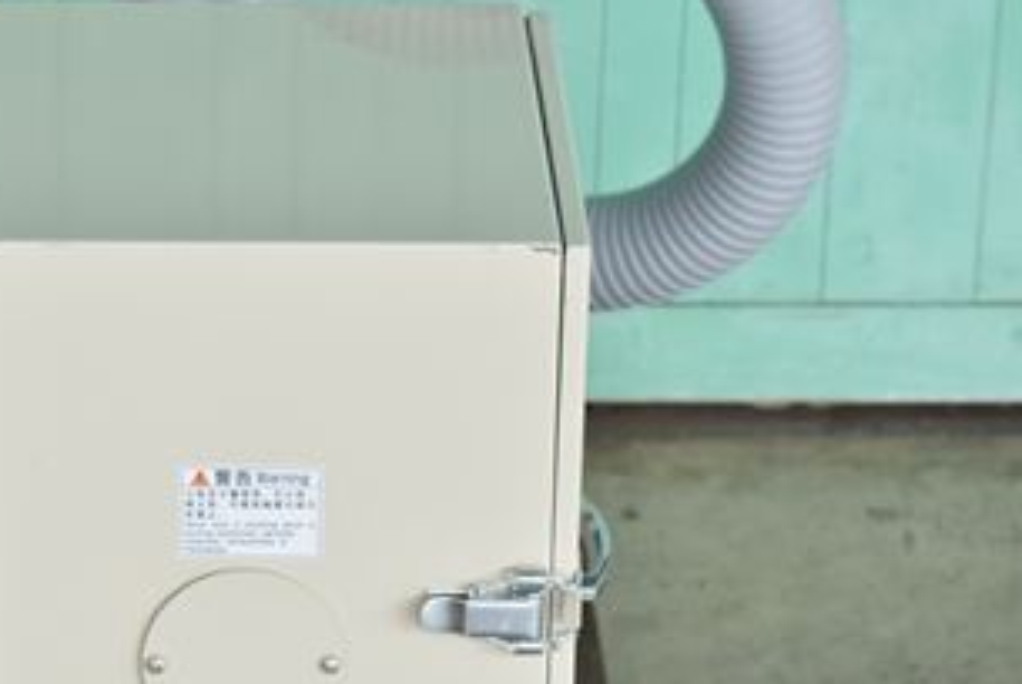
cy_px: 473
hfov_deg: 11.9
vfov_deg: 8.0
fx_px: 4887
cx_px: 198
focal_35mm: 172
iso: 1250
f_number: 6.3
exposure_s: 1/320
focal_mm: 70
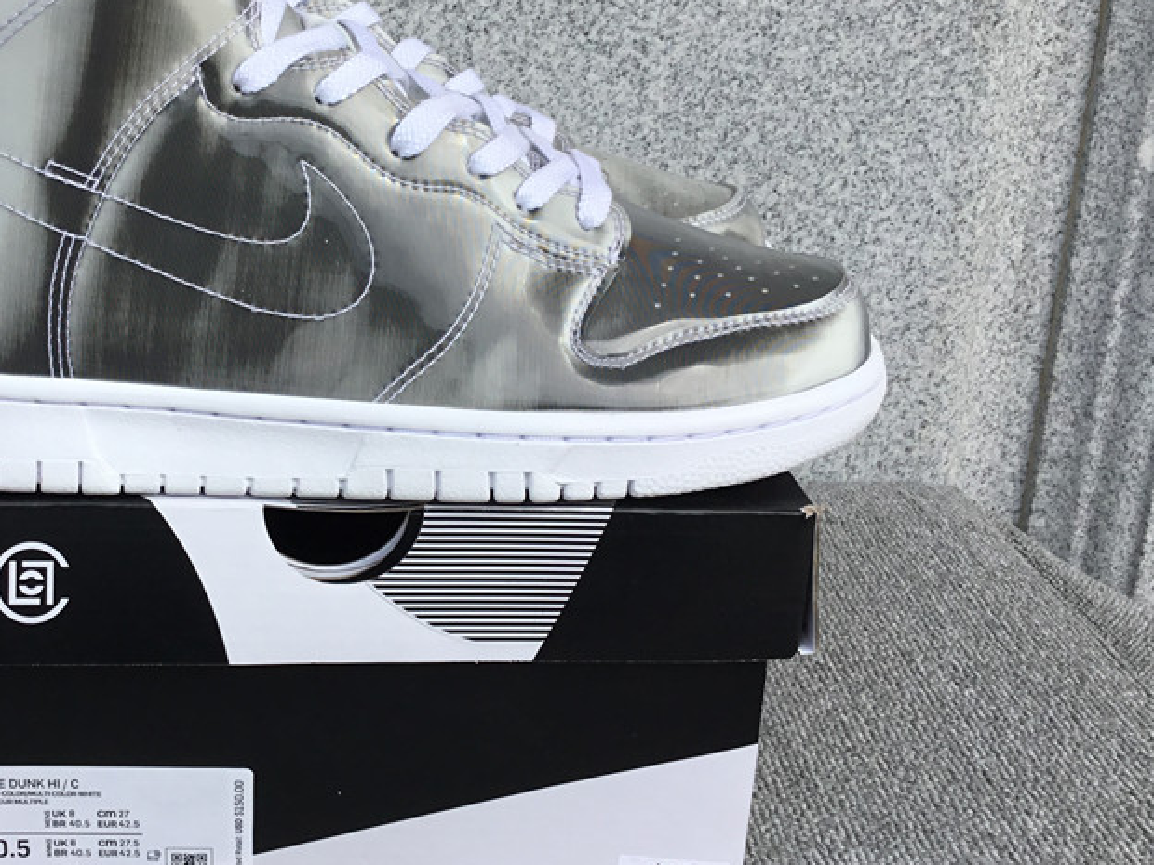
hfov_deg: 41.2
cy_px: 354
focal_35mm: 45
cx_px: 329
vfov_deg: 32.1
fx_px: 1500
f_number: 2.4
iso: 25
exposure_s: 1/741
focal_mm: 3.3
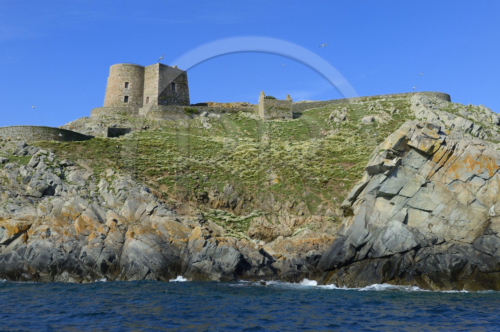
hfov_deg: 41.1
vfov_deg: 28.0
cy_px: 166
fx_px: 666
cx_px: 250
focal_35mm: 48
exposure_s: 1/800
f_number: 9
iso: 400
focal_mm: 48
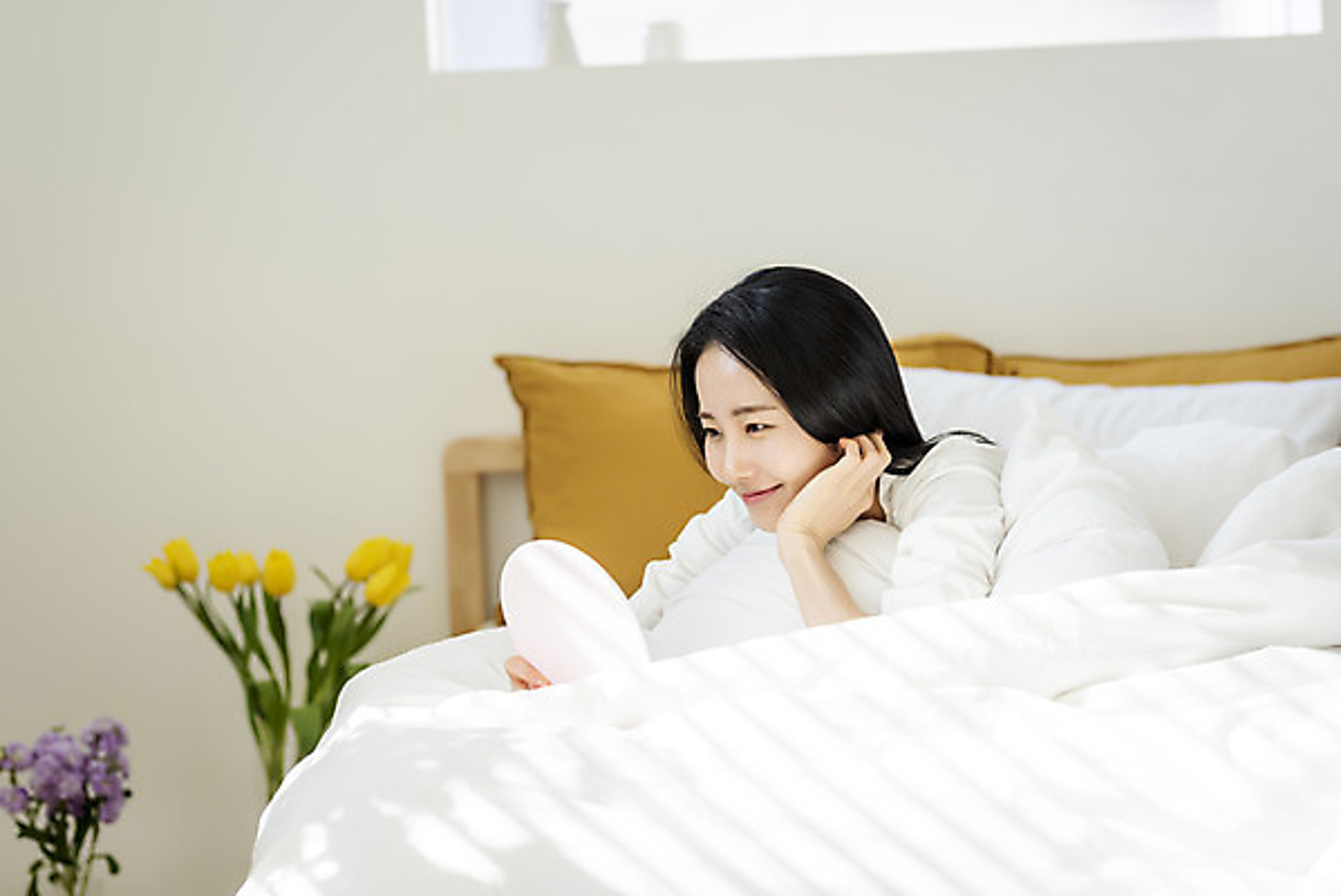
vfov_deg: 16.1
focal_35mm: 85
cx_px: 670
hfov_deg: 23.9
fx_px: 3168
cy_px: 448
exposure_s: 1/160
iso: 100
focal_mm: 85
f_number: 2.8
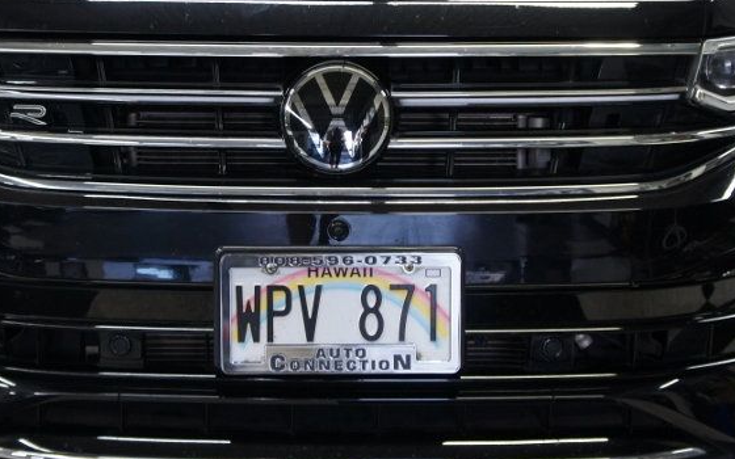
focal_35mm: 67
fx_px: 1342
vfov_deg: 19.3
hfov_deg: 30.6
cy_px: 127
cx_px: 307
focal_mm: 24
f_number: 4
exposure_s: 1/40
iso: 400
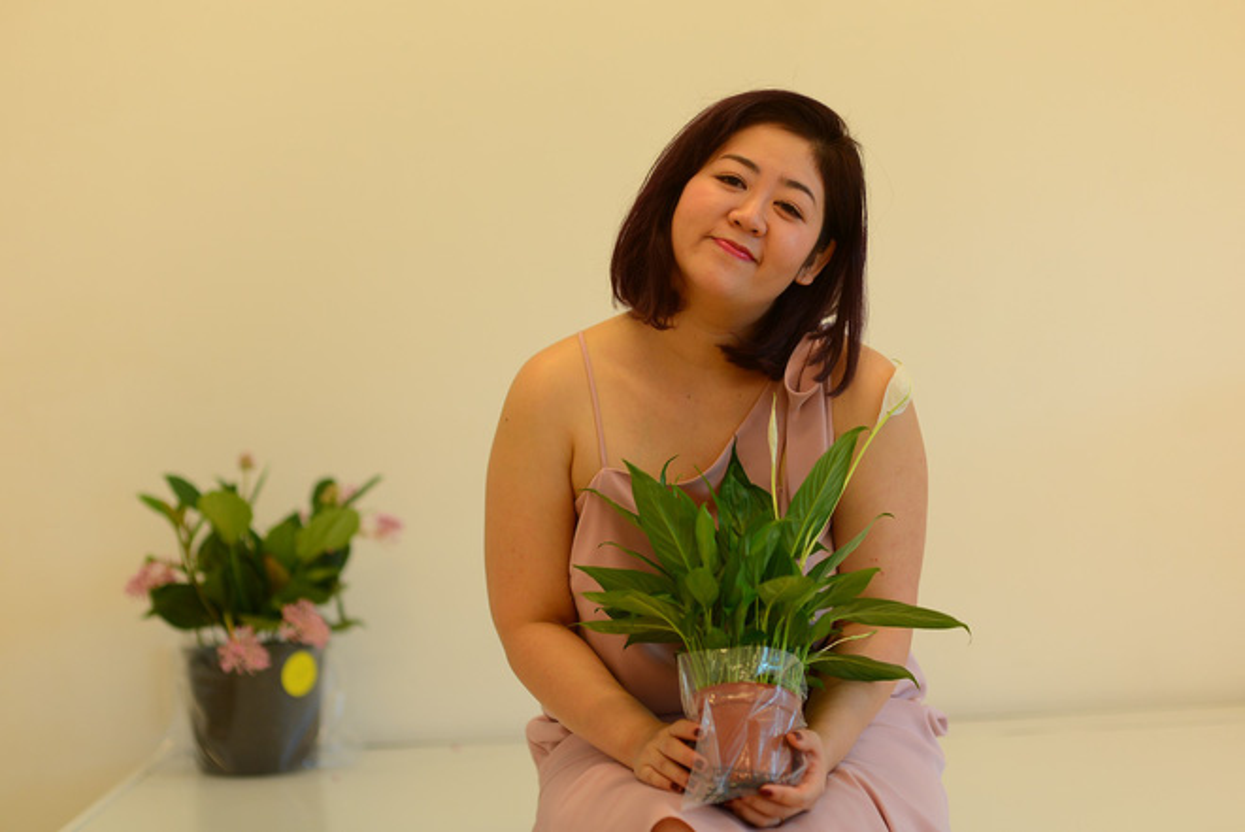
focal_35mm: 85
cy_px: 416
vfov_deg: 16.1
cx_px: 622
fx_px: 2941
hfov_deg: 23.9
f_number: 2.2
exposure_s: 1/320
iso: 500
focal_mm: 85
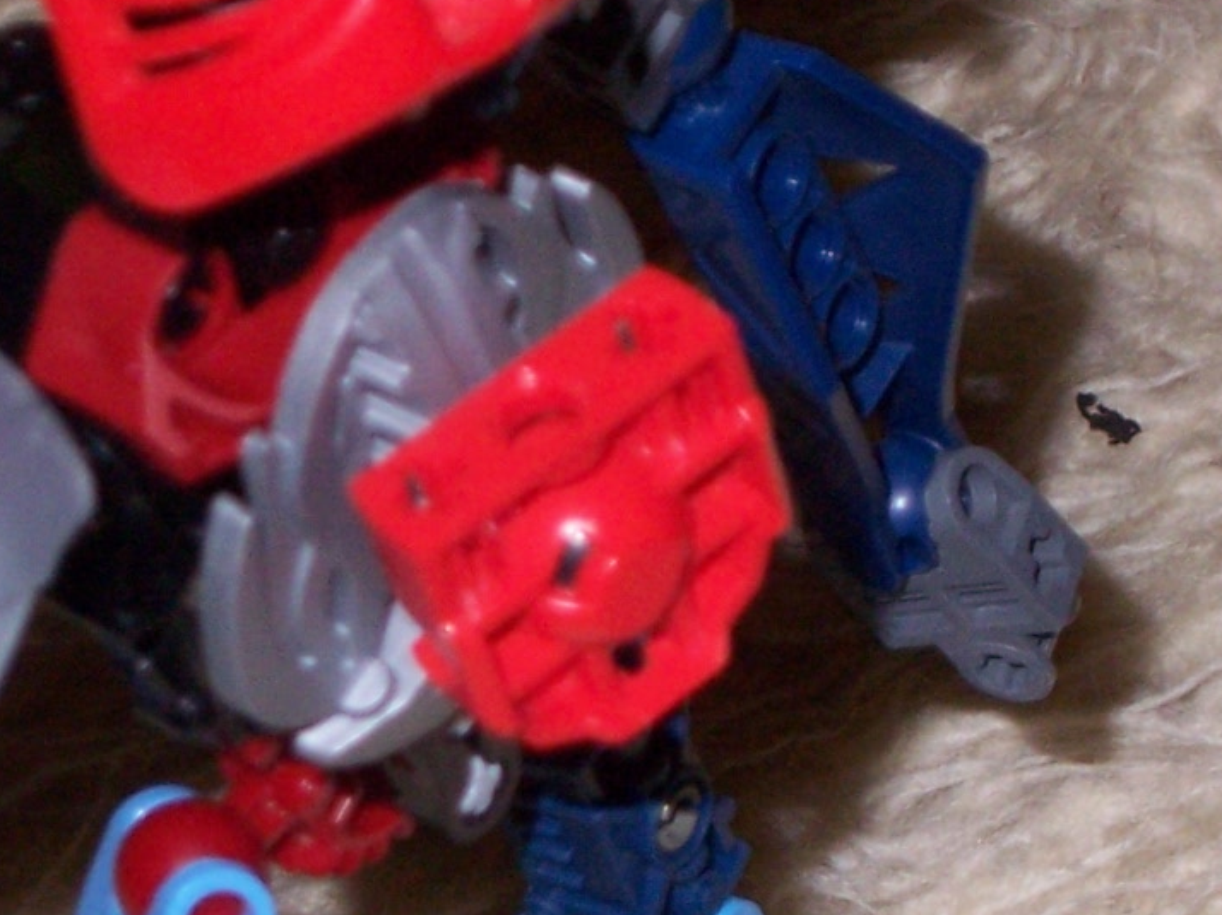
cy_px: 549
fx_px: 6176
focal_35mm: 175
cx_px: 318
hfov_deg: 11.3
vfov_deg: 8.5
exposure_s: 1/80
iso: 125
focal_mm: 9.9
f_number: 4.1
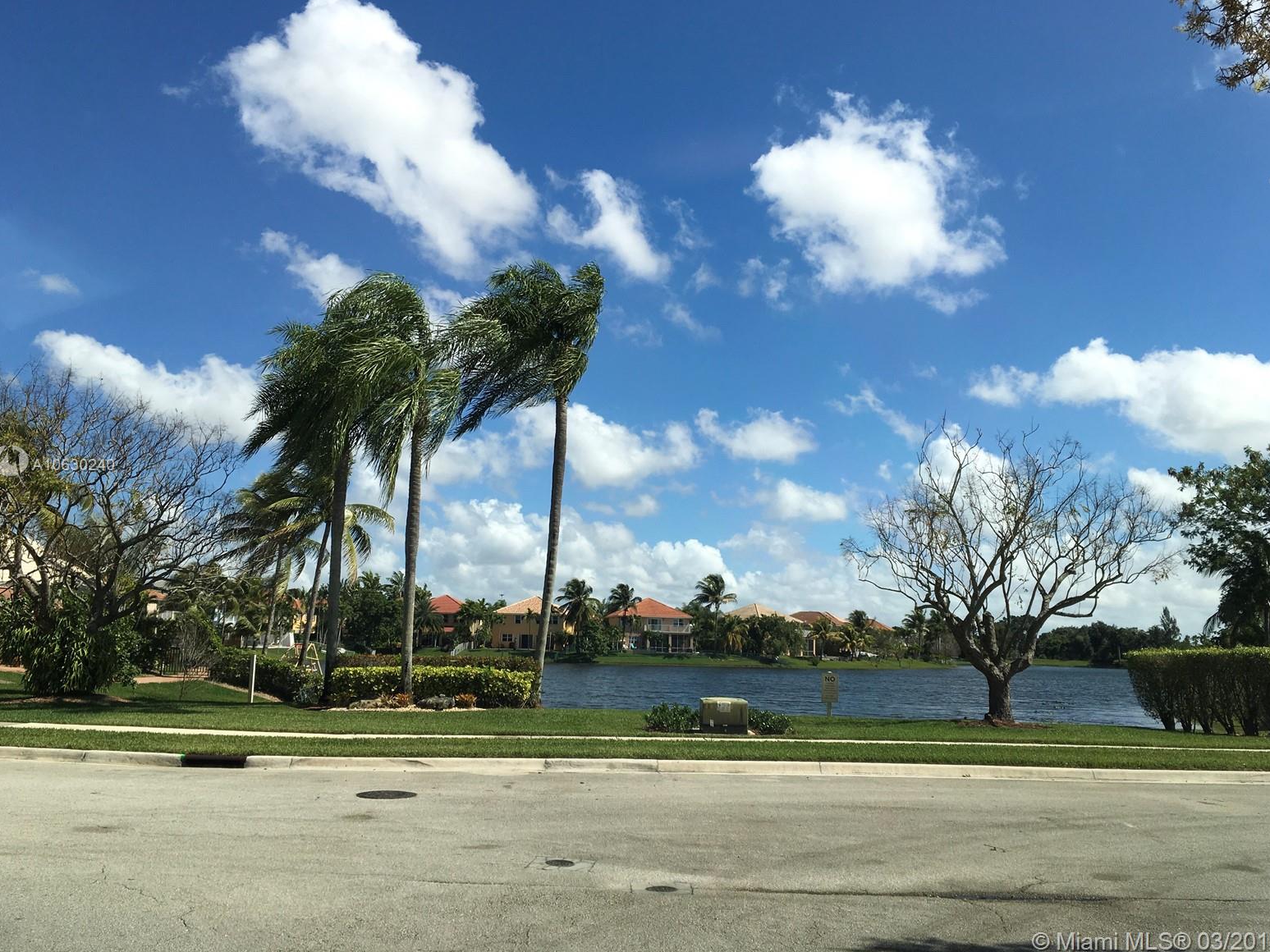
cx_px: 642
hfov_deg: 60.0
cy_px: 466
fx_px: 1101
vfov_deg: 46.8
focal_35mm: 30
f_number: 2.2
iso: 25
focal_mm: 4.15
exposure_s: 1/2137
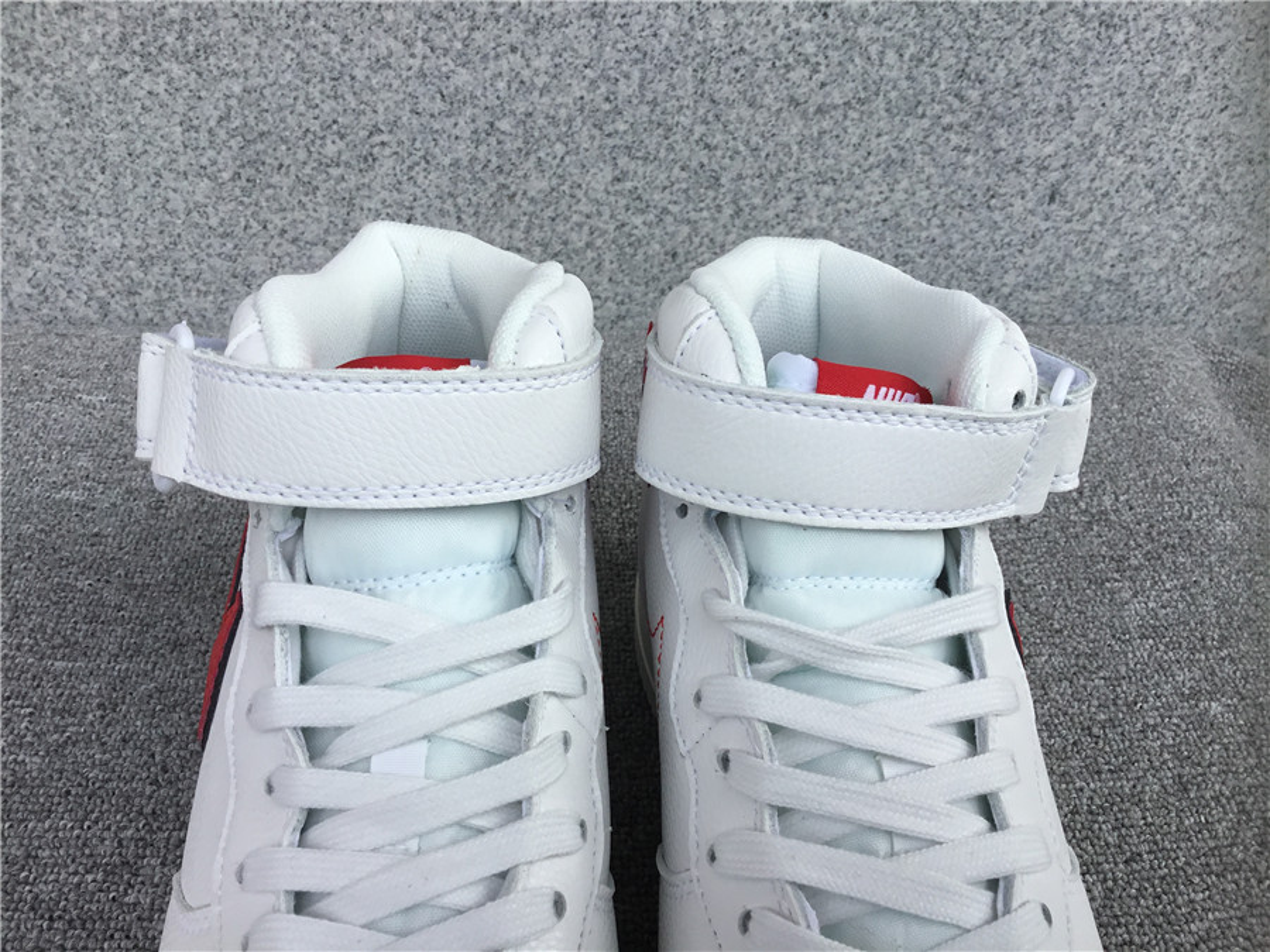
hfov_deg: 58.4
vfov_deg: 45.4
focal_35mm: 31
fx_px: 1137
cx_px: 635
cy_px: 476
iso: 25
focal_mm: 3.3
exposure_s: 1/574
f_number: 2.4
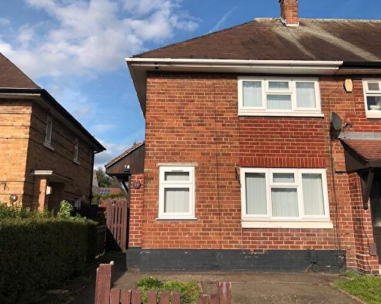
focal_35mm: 30
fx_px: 338
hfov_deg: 58.8
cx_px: 186
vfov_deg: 48.5
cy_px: 151
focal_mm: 3.99
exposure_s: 1/3003
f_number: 1.8
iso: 25
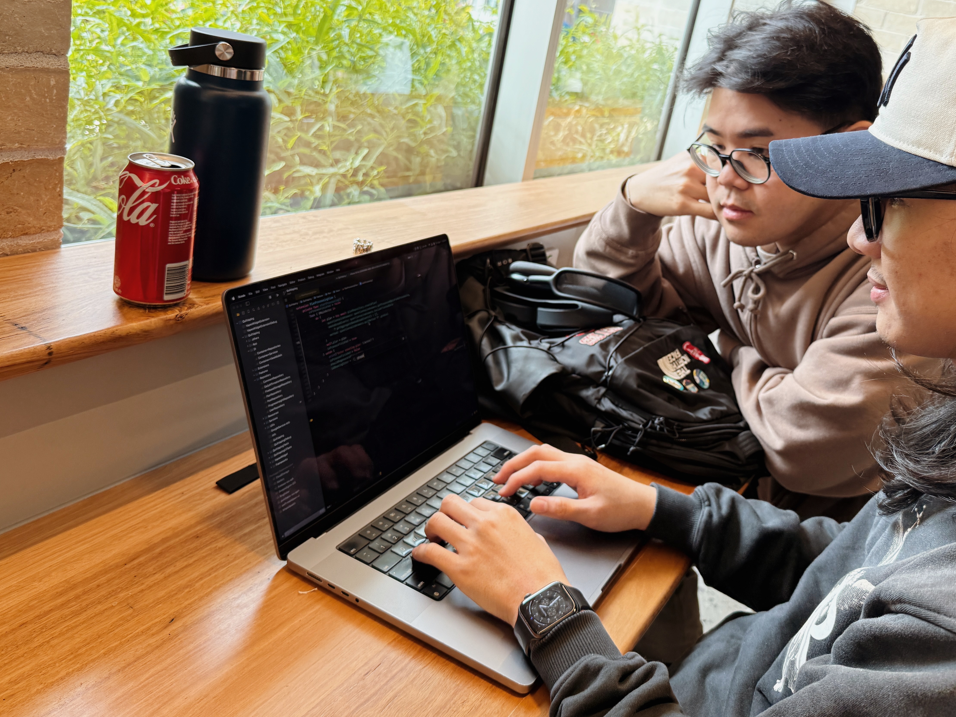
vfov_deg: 45.2
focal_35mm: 31
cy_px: 294
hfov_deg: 58.1
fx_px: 856
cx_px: 548
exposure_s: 1/241
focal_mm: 6.76
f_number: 1.78
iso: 160
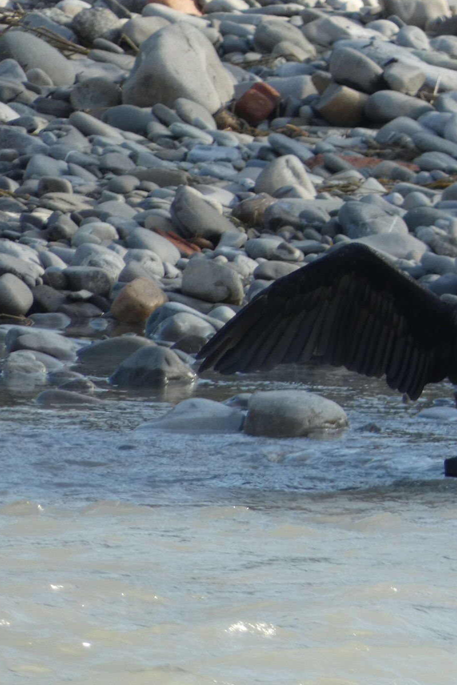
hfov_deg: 0.6
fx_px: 41601
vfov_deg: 0.9
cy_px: 359
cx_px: 448
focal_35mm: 2186
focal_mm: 215
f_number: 5.9
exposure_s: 1/160
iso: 80
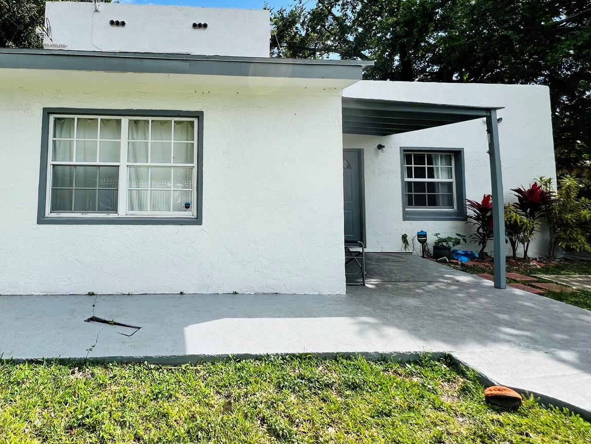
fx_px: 307
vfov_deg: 69.9
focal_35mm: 18
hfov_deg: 84.8
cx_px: 198
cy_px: 154
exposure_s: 1/1429
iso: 32
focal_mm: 1.57
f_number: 1.8
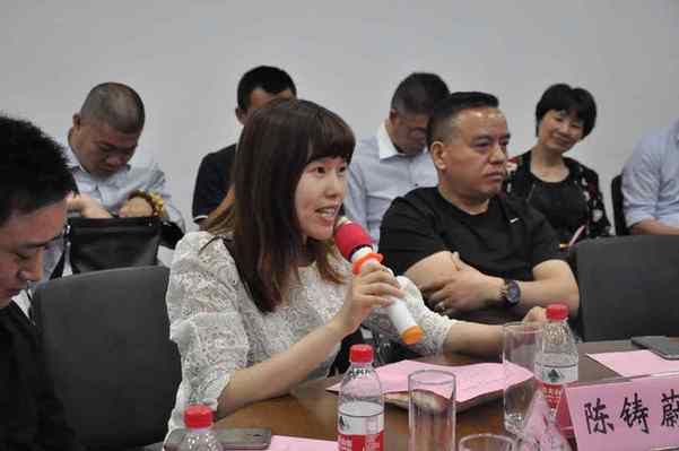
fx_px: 1187
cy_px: 226
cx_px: 340
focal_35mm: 63
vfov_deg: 21.5
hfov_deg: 31.9
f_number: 5
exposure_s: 1/100
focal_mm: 42
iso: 3200
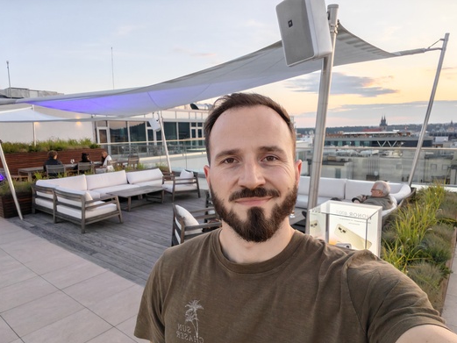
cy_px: 179
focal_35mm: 22
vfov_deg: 61.1
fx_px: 291
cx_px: 231
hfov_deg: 76.4
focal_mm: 3.09
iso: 80
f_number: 2
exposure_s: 1/100
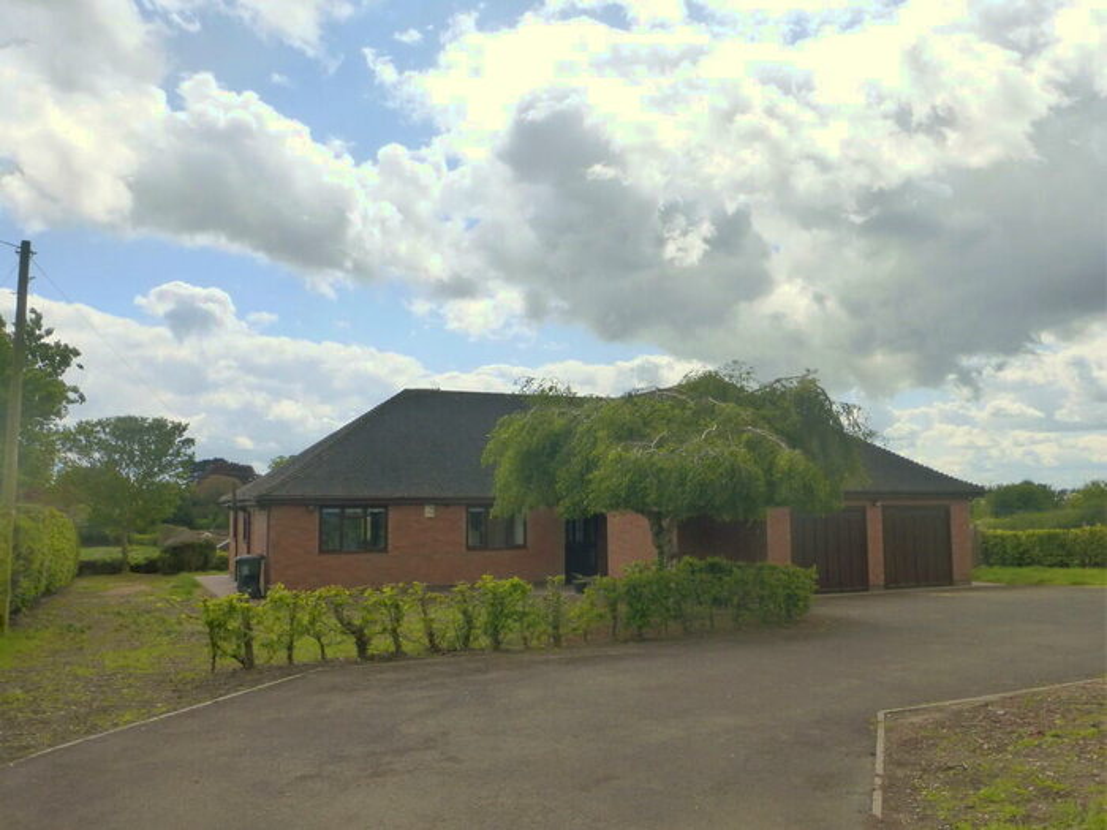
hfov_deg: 63.4
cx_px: 554
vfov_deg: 49.7
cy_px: 415
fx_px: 895
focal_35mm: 28
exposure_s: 1/2000
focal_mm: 4.8
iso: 200
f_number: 3.4
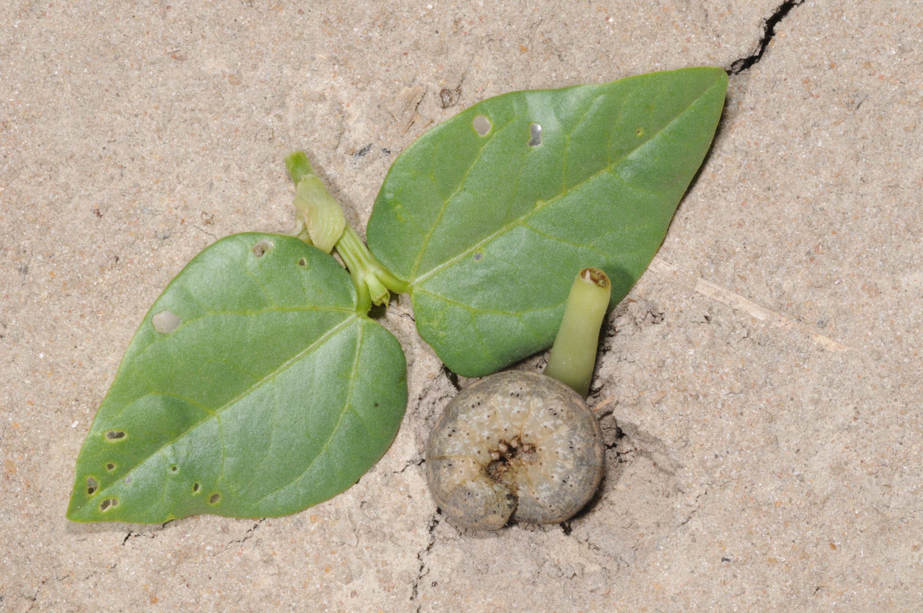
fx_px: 4033
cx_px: 462
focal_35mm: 158
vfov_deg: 8.7
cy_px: 306
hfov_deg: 13.1
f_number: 40
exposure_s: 1/250
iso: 400
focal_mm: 105
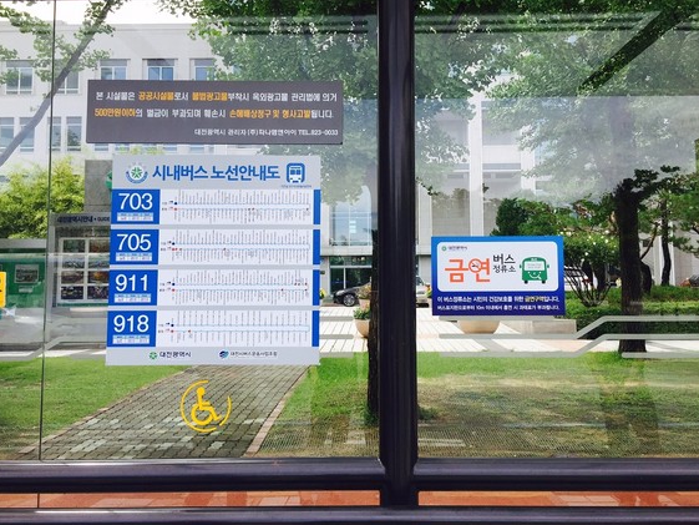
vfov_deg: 45.5
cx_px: 366
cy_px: 259
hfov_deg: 58.3
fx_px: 626
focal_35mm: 31
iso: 32
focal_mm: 4.15
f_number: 2.2
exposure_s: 1/746
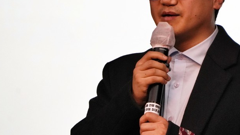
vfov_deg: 0.9
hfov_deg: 1.6
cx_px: 183
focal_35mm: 1312
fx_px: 8350
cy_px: 34
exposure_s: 1/200
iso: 4000
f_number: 6.3
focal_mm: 600
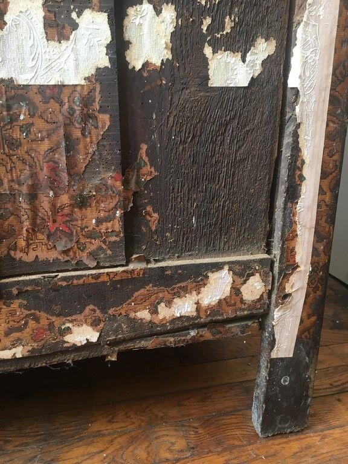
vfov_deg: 61.7
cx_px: 174
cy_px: 232
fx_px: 389
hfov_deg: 48.2
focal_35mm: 29
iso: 100
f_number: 2.2
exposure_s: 1/33
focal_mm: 4.15
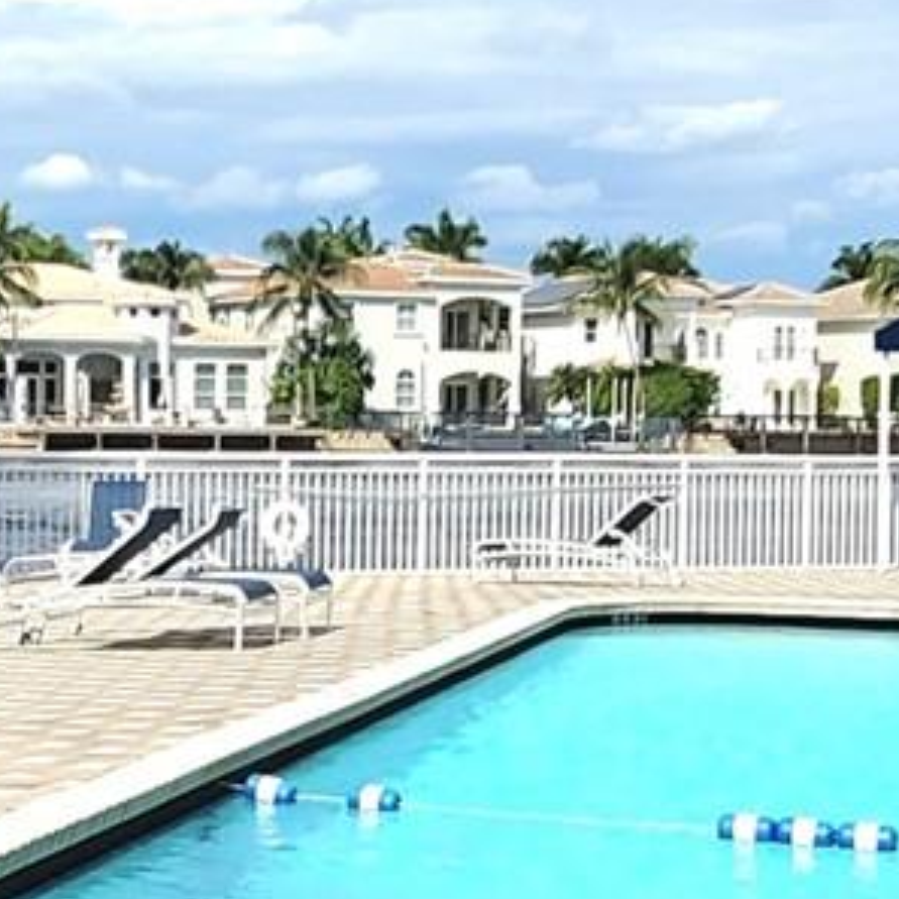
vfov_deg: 27.6
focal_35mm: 62
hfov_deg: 27.3
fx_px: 1822
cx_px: 200
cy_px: 342
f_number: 2.2
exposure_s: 1/5000
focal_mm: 2.2
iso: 50
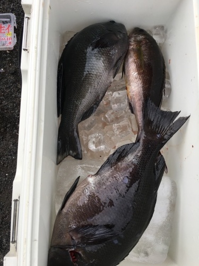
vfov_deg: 61.7
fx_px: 222
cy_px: 133
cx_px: 100
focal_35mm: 29
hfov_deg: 48.2
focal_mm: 4.15
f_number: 2.2
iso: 25
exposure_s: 1/196
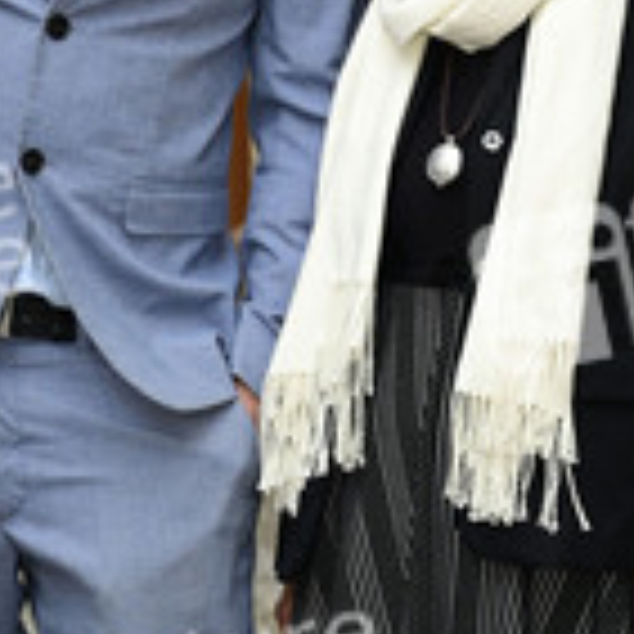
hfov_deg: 10.9
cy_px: 45
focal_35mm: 161
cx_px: 292
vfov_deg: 10.8
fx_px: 3336
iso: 640
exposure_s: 1/200
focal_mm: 67
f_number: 3.5
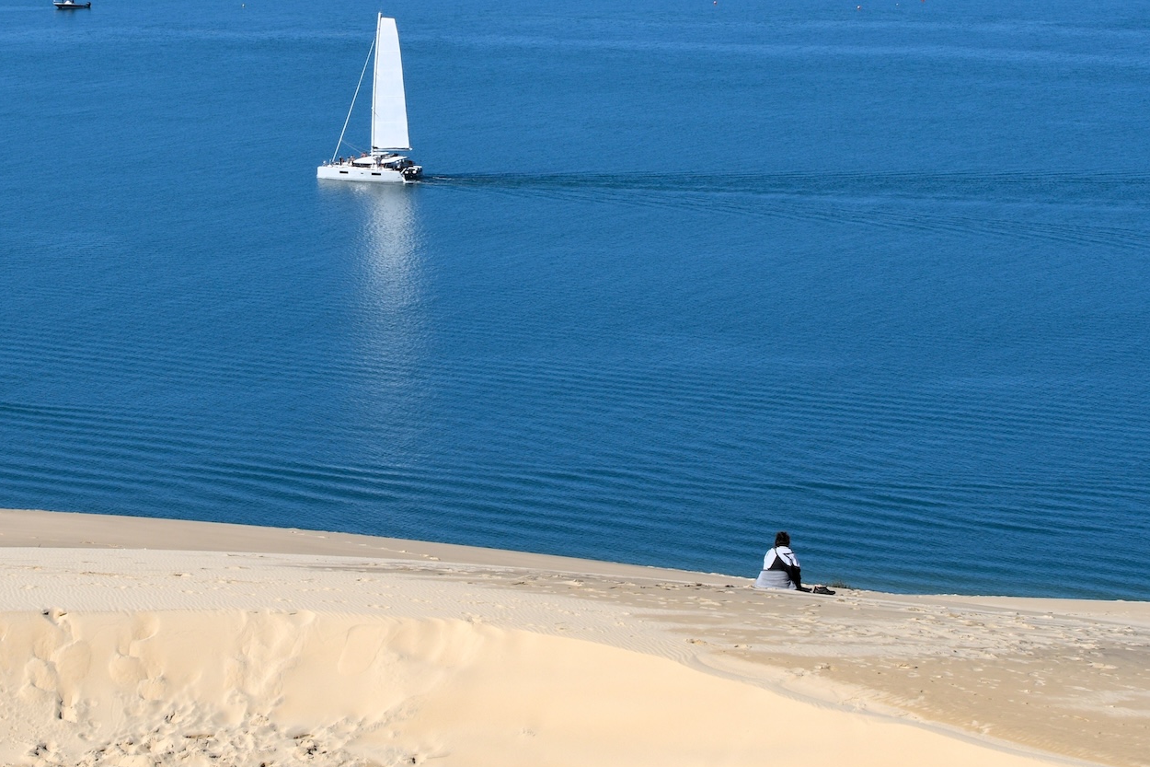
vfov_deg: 8.2
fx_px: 5366
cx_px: 396
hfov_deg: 12.2
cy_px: 214
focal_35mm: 168
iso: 100
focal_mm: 70
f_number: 11
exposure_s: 1/400
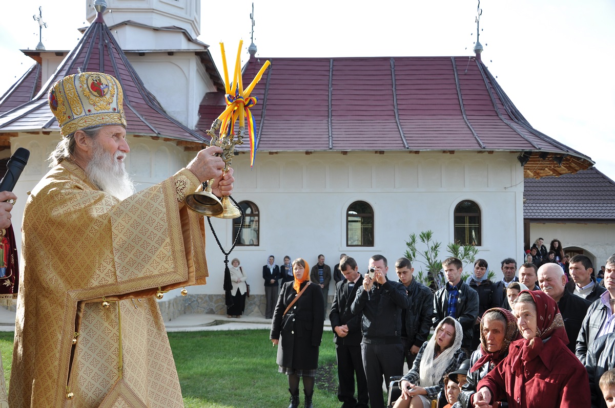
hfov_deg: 51.3
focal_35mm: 38
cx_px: 308
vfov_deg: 35.4
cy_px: 204
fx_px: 640
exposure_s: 1/320
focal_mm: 25
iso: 200
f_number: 6.3
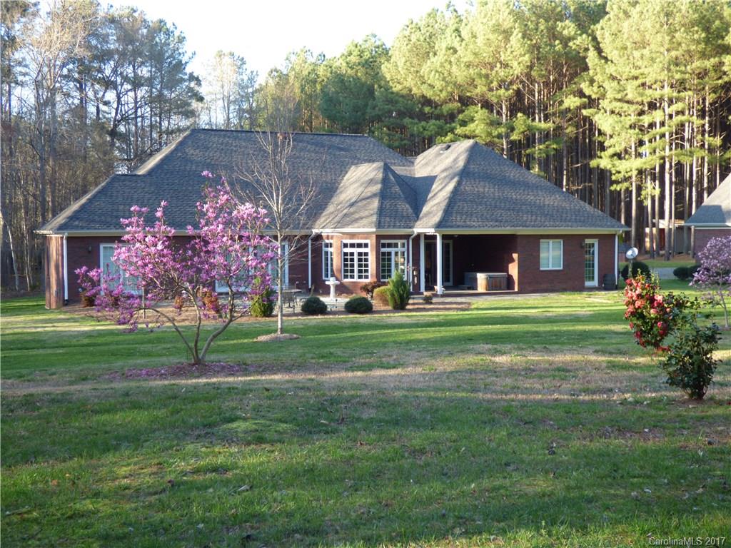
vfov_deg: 32.9
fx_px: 929
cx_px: 366
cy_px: 274
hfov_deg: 42.9
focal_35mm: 44
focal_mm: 7.79
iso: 100
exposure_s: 1/60
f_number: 3.7
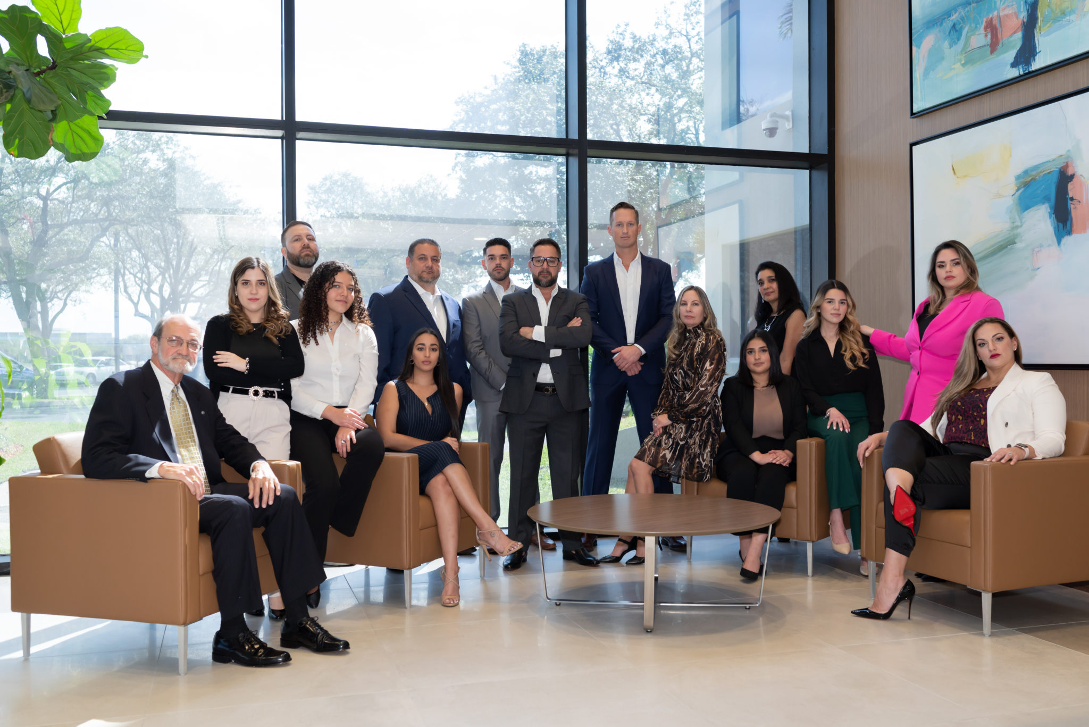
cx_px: 544
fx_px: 1059
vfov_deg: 37.9
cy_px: 364
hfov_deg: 54.4
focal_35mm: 35
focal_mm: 35
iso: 500
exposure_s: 1/160
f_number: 4.5
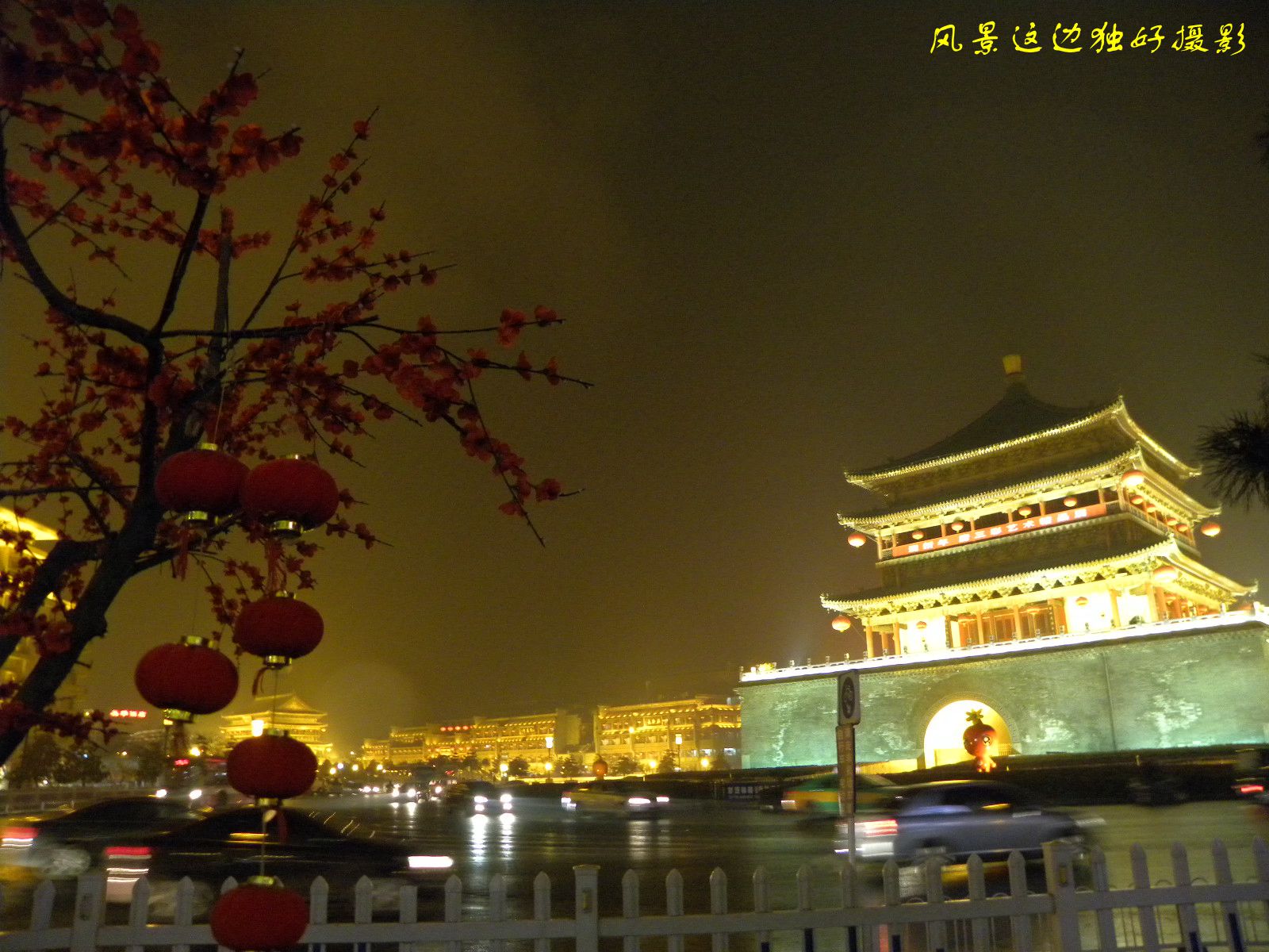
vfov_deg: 53.1
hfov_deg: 67.3
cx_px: 634
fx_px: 953
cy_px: 476
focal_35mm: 26
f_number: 2.8
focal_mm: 4.6
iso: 400
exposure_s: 1/13.6
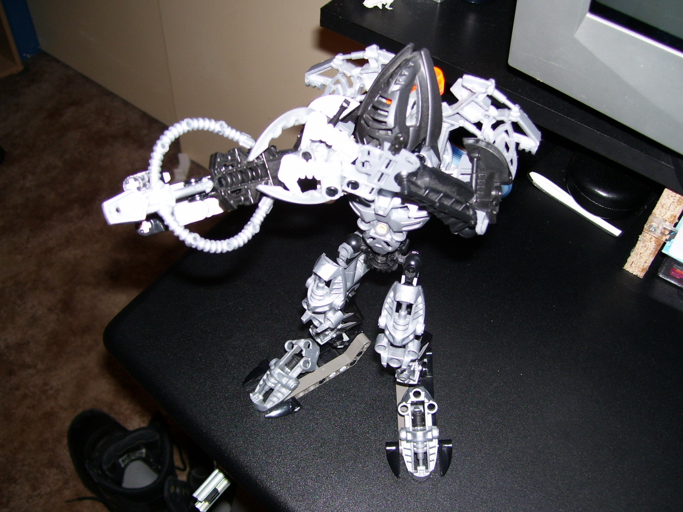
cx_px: 342
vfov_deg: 38.7
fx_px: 730
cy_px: 256
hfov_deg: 50.1
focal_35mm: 37
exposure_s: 1/60
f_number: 2.7
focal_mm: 6
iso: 80
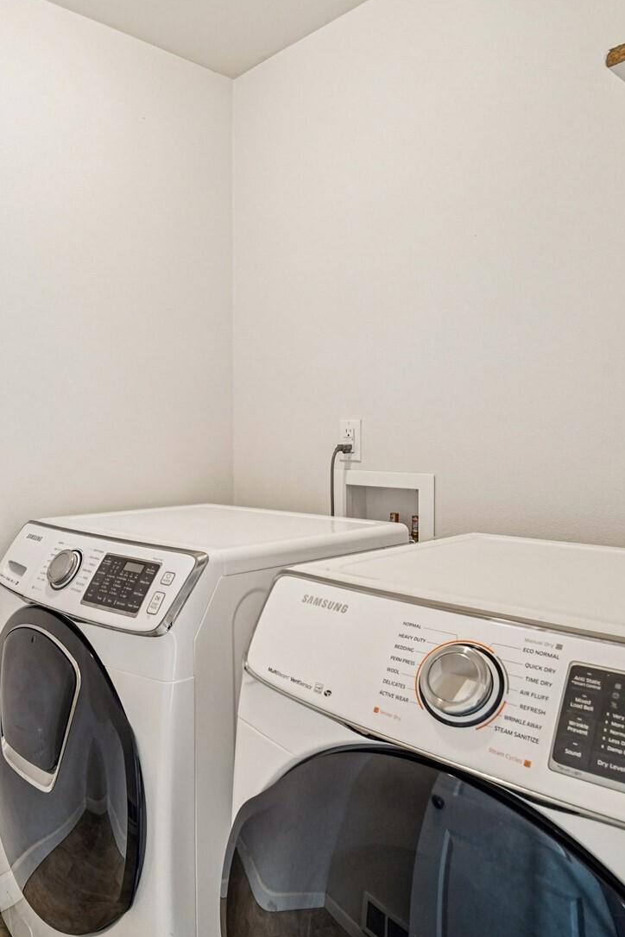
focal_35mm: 25
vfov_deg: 71.5
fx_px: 651
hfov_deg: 49.2
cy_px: 454
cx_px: 152
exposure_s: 1/20
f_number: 8
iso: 1600
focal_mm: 16
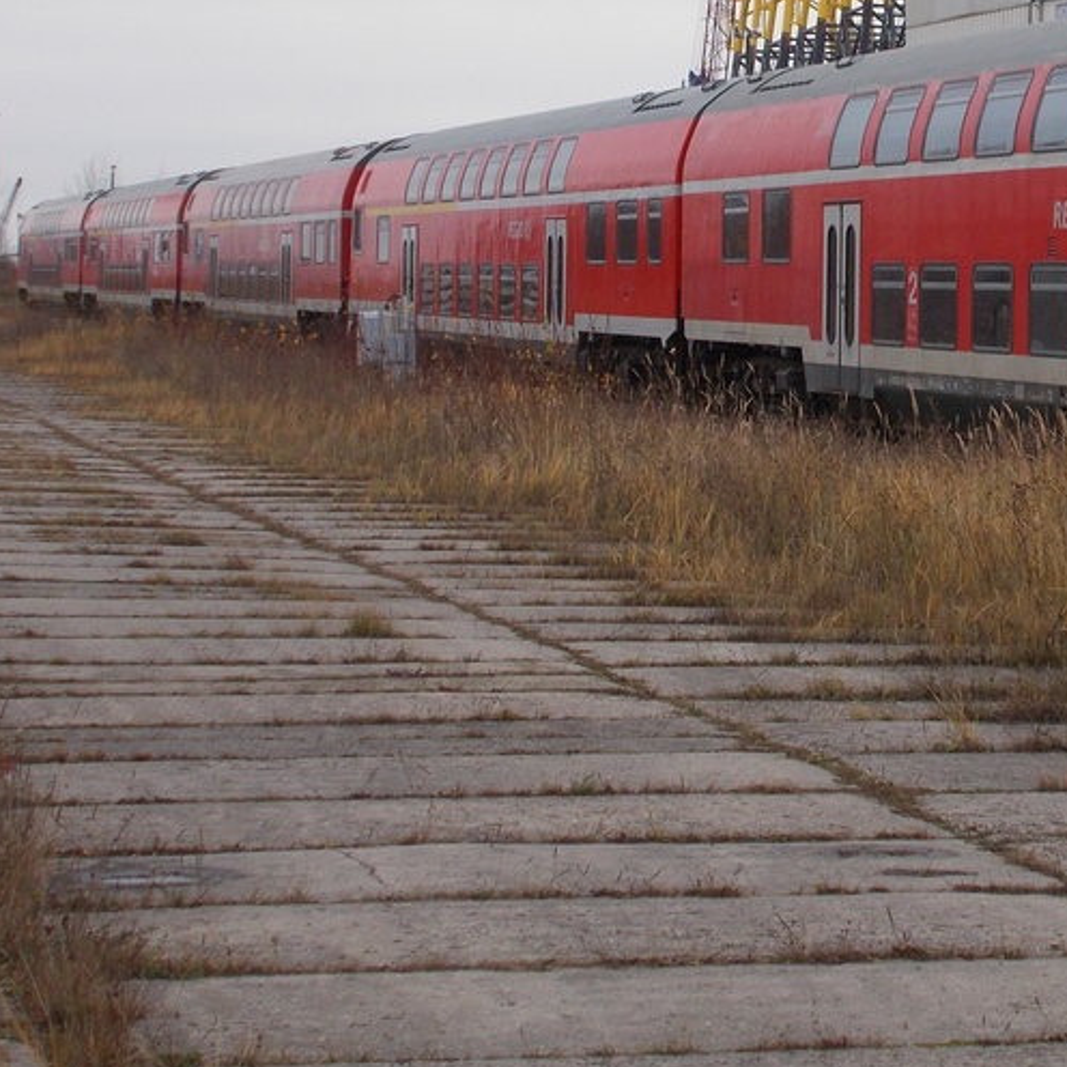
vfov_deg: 16.2
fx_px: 3731
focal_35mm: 107
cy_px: 241
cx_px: 962
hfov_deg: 16.1
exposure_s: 1/80
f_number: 4.5
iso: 80
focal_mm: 9
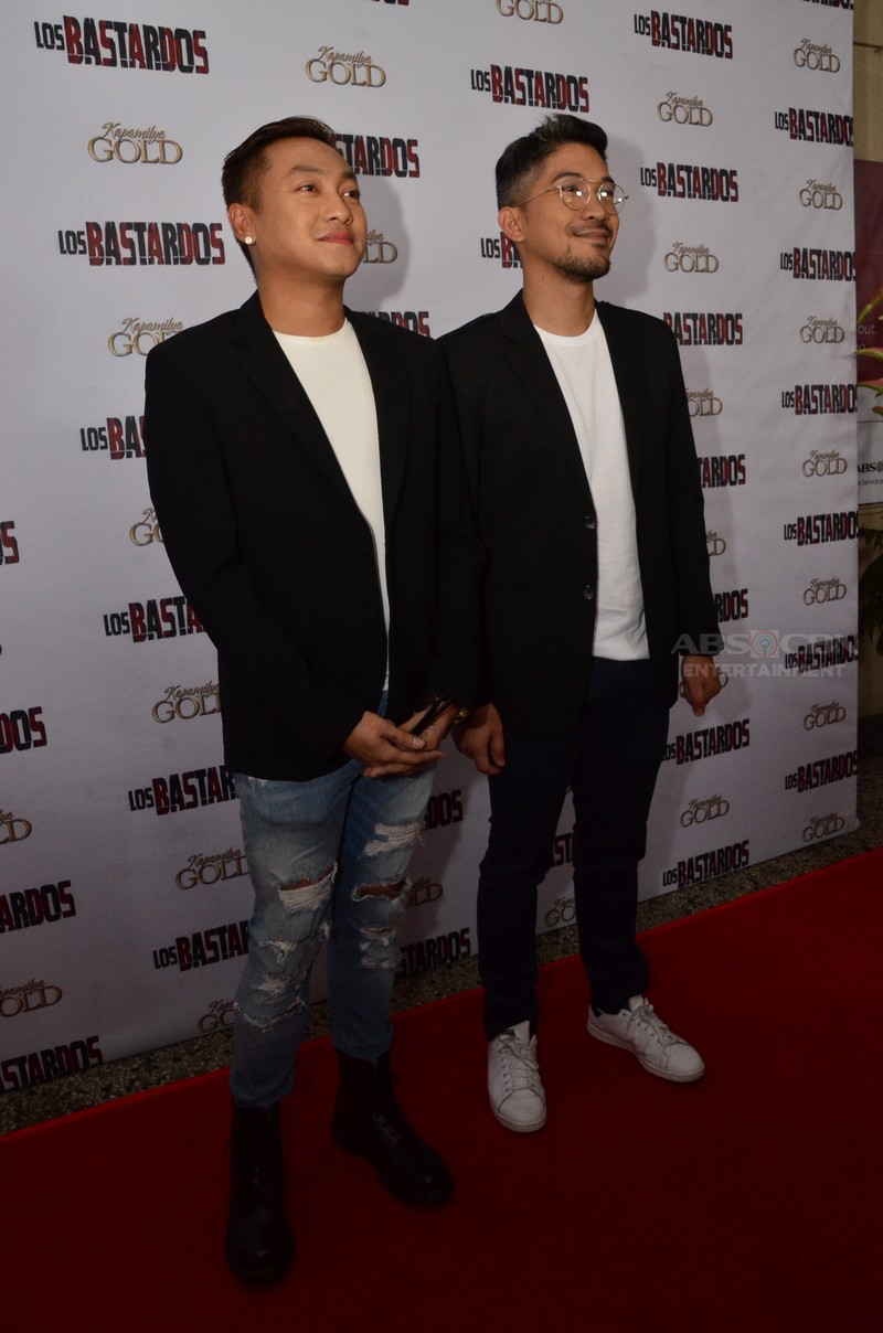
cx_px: 442
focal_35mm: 27
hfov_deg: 47.7
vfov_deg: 67.5
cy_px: 666
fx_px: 998
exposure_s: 1/125
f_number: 10
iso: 2000
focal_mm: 18
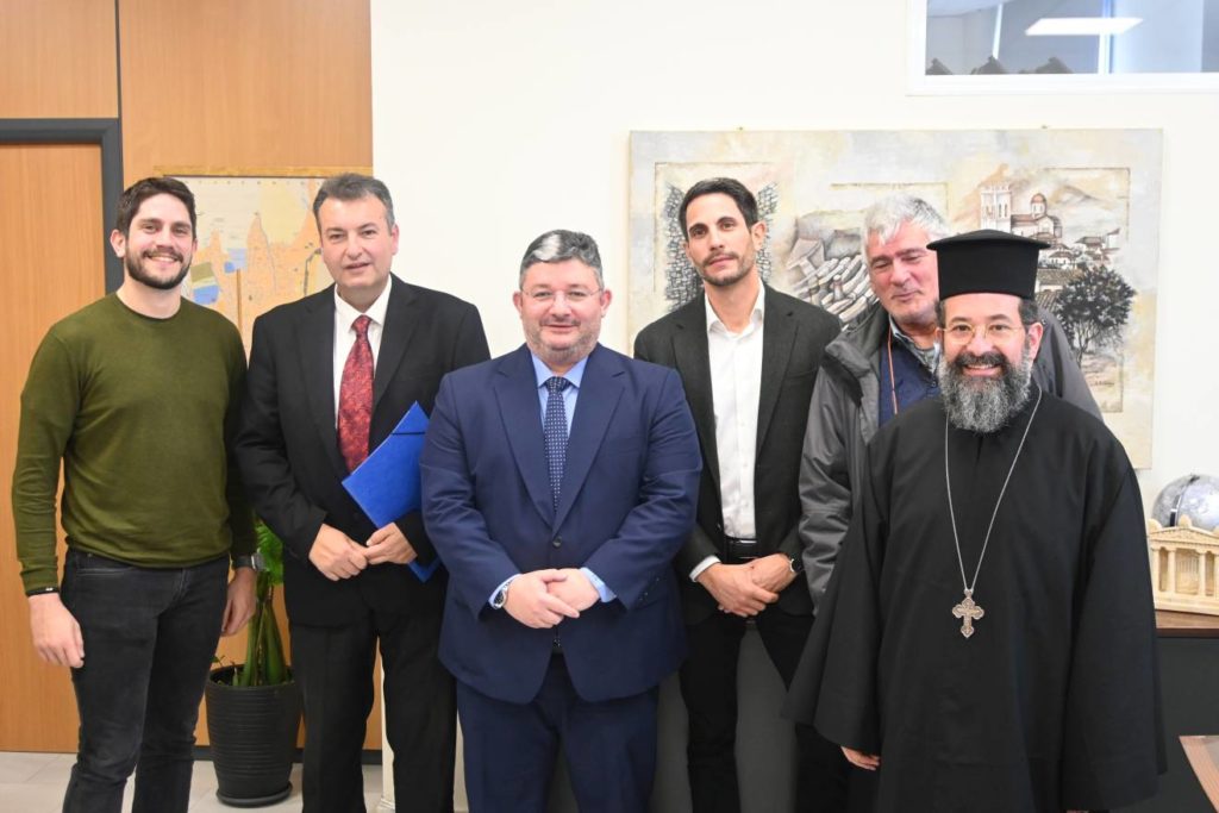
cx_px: 610
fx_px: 1422
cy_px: 406
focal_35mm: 42
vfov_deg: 31.9
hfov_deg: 46.4
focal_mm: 28
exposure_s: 1/125
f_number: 4.5
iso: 2200
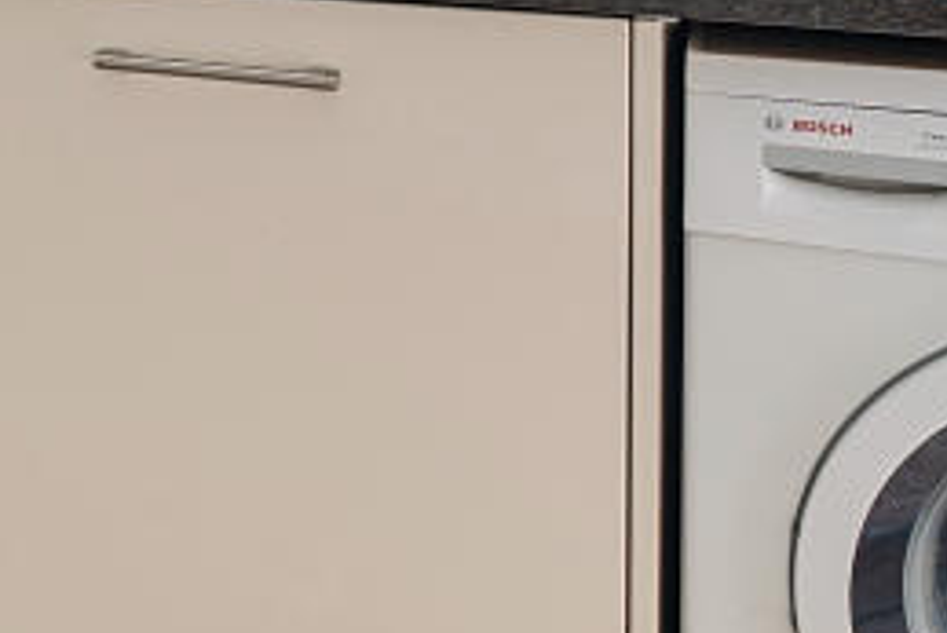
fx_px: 2290
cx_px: -793
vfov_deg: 14.6
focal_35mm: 87
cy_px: -320
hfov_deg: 18.1
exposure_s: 1/2.5
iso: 100
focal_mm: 15
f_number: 8
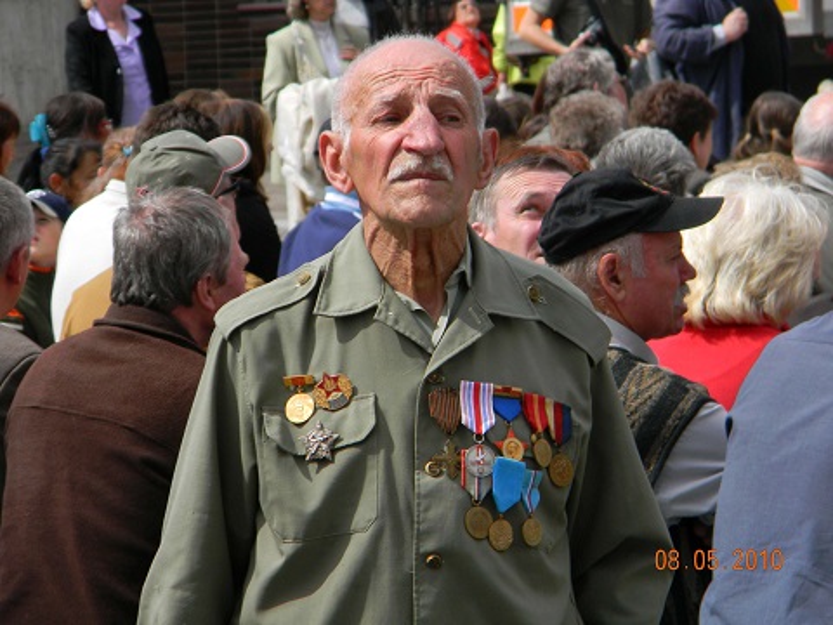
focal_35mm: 278
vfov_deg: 5.3
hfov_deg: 7.1
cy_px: 312
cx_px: 416
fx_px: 6690
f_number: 5.4
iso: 80
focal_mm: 50.4
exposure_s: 1/414
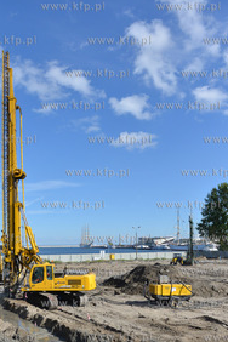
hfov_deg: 38.6
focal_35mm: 34
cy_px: 236
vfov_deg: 54.3
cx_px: 82
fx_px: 323
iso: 400
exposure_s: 1/4000
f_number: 4
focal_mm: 24
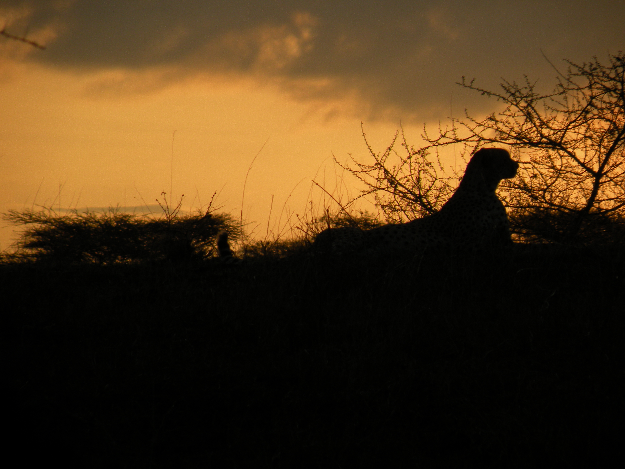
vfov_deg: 3.1
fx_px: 8775
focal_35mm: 486
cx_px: 312
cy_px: 234
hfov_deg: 4.1
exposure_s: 1/428
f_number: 6.3
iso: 64
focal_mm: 84.2
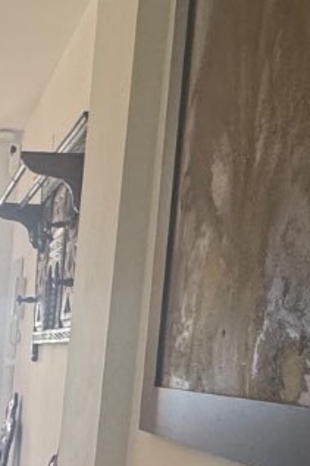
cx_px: -153
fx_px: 892
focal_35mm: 69
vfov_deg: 27.5
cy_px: 474
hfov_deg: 17.7
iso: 250
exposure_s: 1/100
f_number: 2.2
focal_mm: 2.22
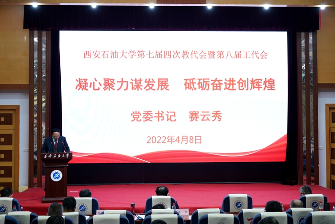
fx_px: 428
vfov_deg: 29.3
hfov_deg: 42.7
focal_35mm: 46
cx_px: 168
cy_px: 112
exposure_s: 1/80
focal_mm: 46
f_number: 4.5
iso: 1000
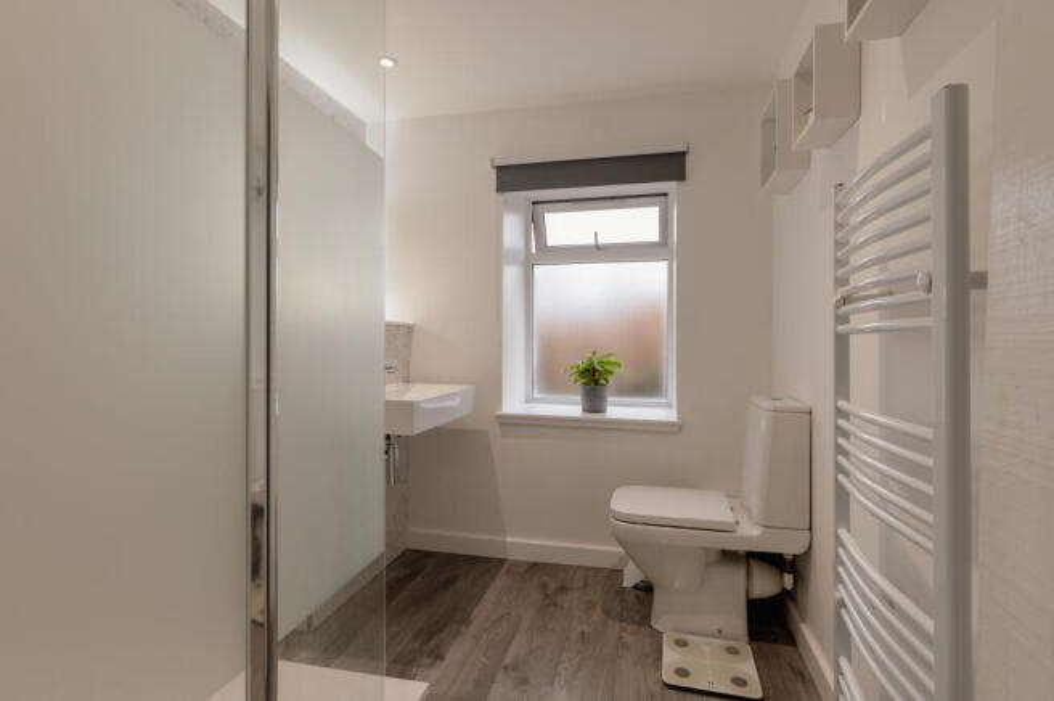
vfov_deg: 70.3
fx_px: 497
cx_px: 527
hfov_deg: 93.3
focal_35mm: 17
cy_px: 350
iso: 400
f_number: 8
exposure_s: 1/40
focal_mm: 17
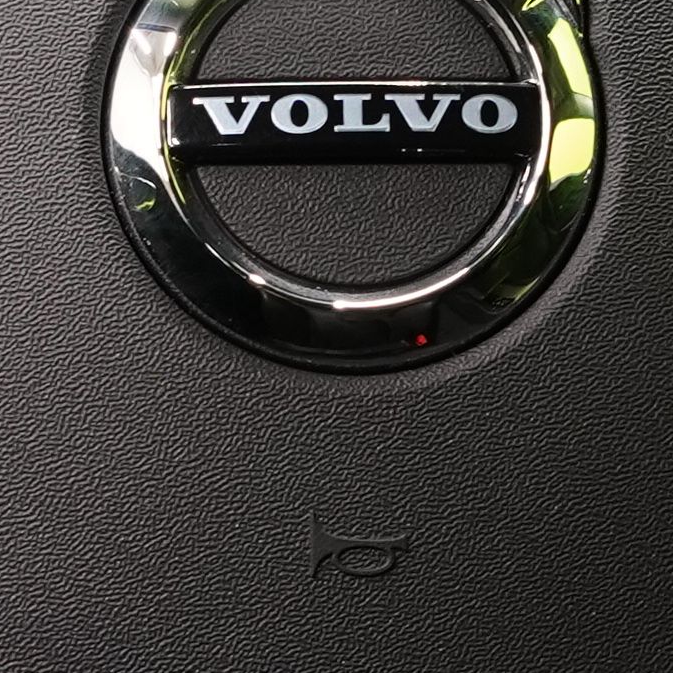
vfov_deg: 7.4
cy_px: 100
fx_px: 5169
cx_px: 337
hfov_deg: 7.4
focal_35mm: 235
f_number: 5.6
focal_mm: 31
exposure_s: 1/20
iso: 1250
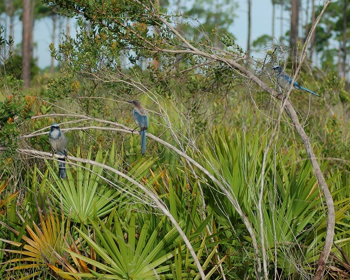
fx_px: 1243
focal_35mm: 120
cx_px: 161
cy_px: 140
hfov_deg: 16.0
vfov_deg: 12.9
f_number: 4
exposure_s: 1/1000
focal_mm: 70
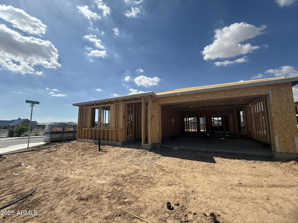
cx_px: 149
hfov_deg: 102.1
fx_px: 121
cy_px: 112
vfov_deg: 85.7
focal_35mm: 14
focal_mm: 2.22
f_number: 2.2
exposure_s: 1/2092
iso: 50
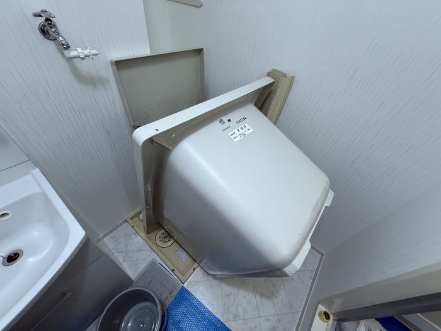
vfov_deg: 85.7
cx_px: 220
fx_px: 178
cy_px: 166
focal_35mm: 14
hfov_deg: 102.1
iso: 250
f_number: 2.2
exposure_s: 1/120
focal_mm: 2.22
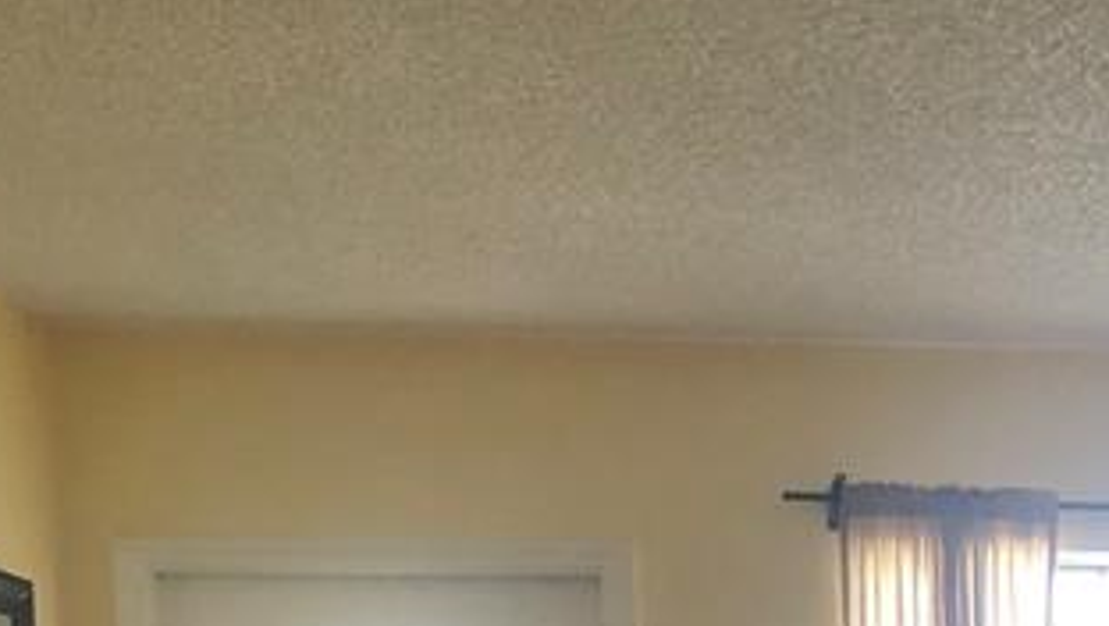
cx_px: 974
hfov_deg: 27.3
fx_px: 2207
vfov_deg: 14.3
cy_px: 1106
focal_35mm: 75
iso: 64
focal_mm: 3.99
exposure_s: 1/15
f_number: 1.8
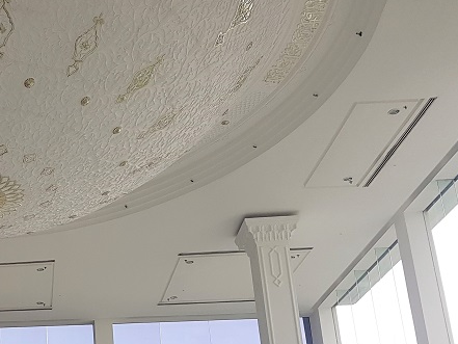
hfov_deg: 29.5
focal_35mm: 59
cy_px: 334
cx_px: -46
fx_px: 781
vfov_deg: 23.9
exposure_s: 1/100
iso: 50
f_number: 1.7
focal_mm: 4.2
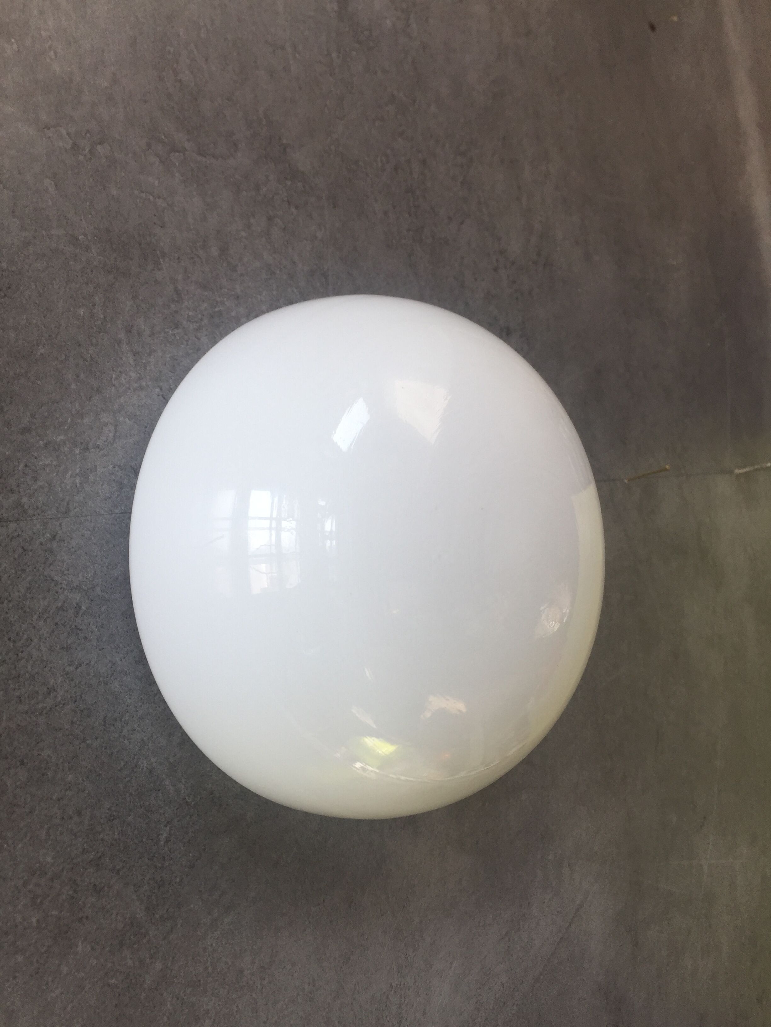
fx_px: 861
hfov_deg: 48.2
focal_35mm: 29
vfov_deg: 61.7
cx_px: 386
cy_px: 514
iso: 32
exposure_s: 1/187
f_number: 2.2
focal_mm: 4.15
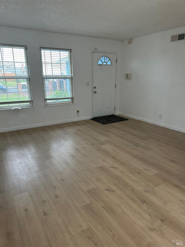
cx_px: 92
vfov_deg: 71.6
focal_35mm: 24
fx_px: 171
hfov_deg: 56.8
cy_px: 124
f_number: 1.78
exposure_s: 1/60
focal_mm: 6.86
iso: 160
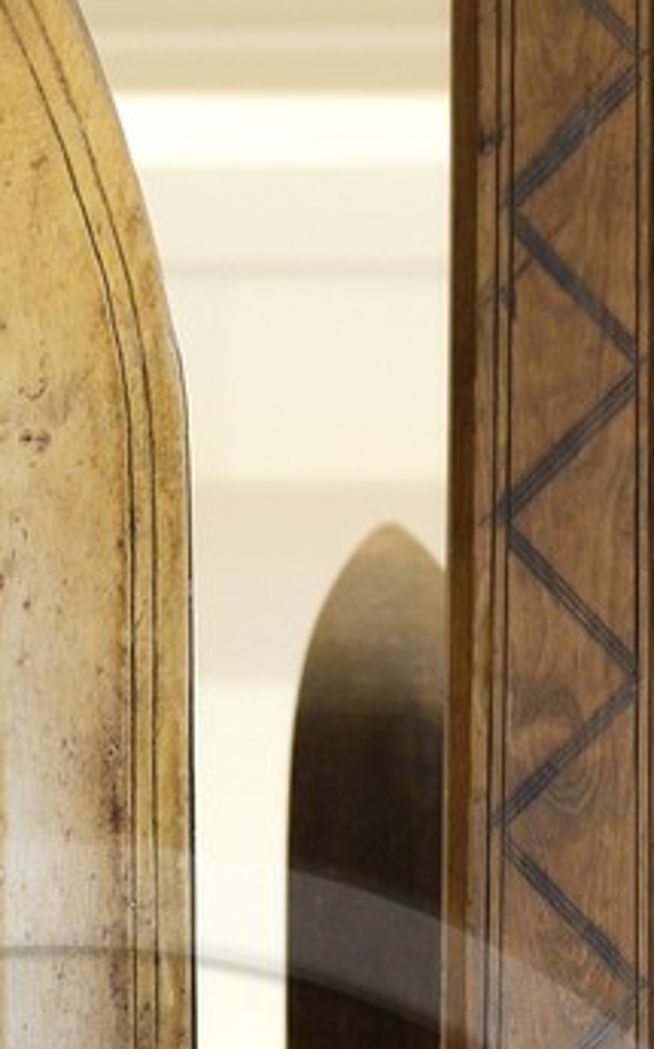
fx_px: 5944
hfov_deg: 6.3
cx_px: 58
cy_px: 1788
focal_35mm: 208
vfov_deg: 9.7
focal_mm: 44
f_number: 3.5
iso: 800
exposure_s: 1/30
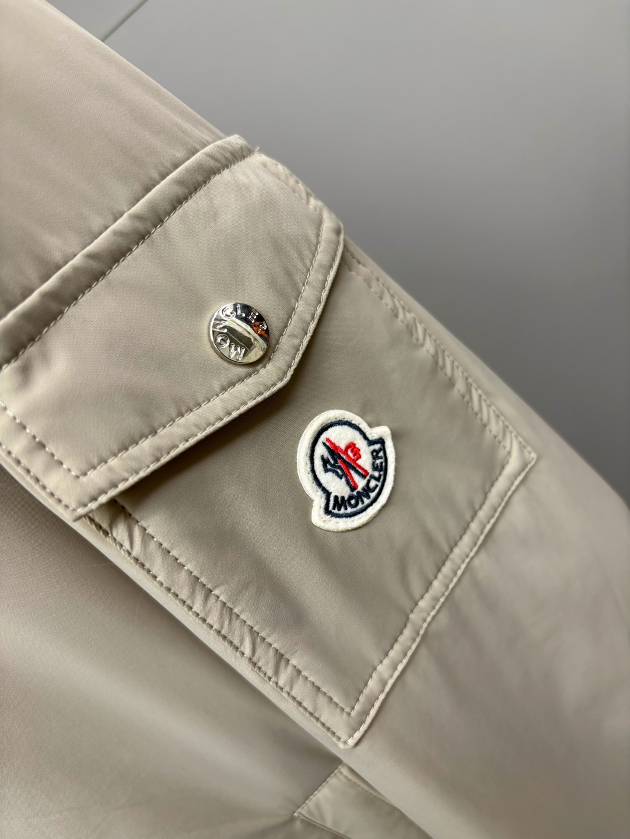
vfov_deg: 67.3
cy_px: 420
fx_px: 631
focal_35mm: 26
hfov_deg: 53.1
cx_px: 315
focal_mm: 5.96
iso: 64
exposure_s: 1/100
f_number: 1.6
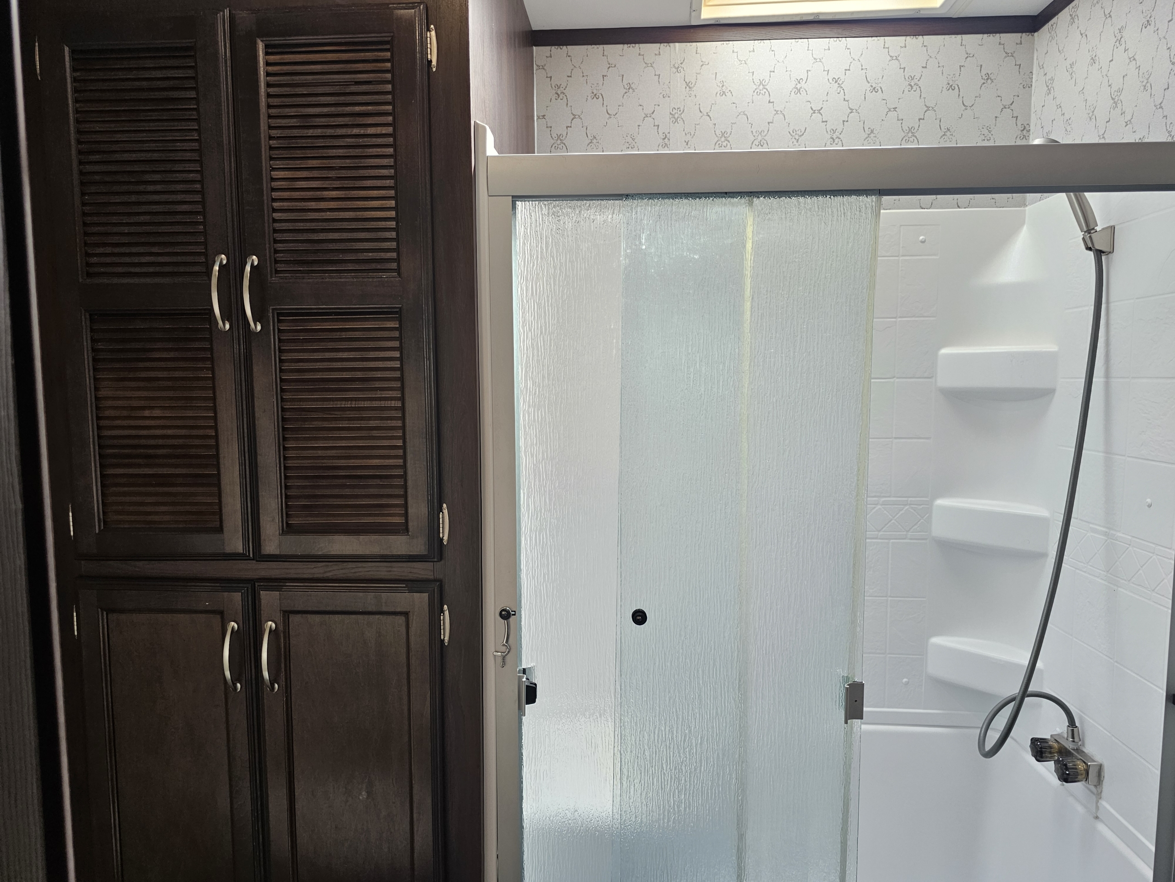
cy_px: 441
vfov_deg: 58.9
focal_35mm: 23
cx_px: 588
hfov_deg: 73.9
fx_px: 781
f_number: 1.7
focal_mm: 6.3
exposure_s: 1/120
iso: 125
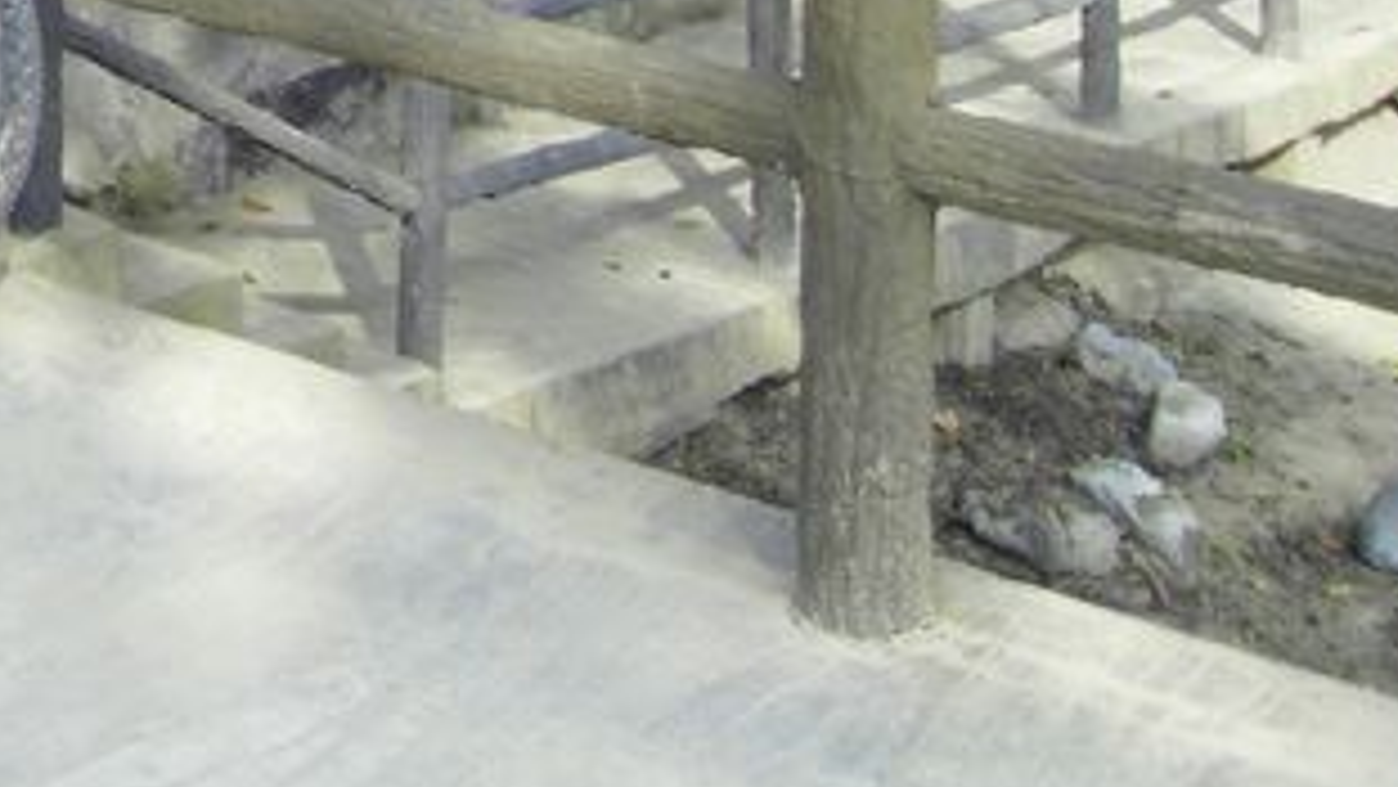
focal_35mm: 84
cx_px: -602
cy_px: -800
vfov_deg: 12.6
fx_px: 3114
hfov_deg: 21.8
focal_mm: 4.3
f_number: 2.8
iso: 80
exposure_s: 1/400
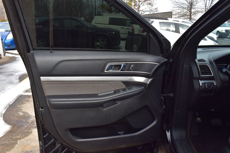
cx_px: 115
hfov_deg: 67.4
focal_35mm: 27
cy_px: 76
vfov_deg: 47.9
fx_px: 172
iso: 400
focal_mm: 18
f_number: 10
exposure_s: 1/250
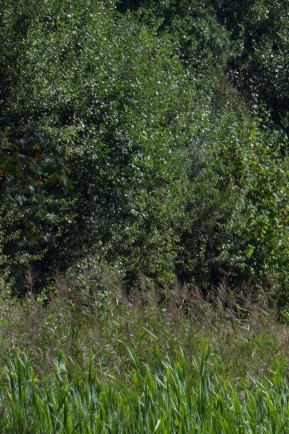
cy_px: -35
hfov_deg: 2.7
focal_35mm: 507
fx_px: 6105
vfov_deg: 4.1
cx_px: 632
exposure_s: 1/320
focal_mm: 82
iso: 400
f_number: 10
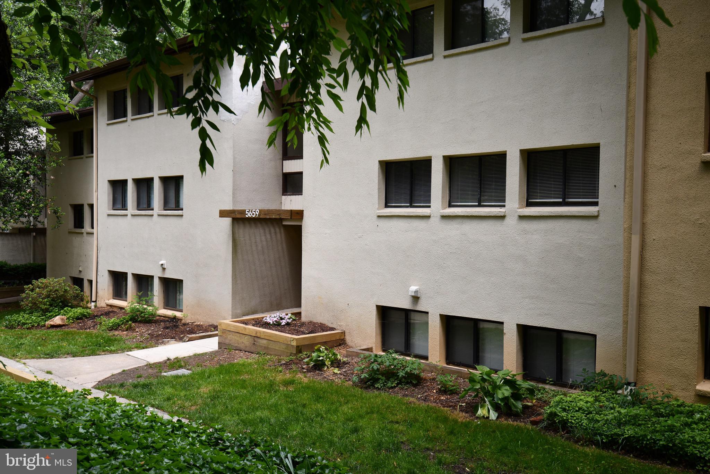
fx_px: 592
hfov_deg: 61.9
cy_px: 237
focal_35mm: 30
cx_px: 355
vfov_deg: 43.6
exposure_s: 1/160
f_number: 6.3
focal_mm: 20
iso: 100
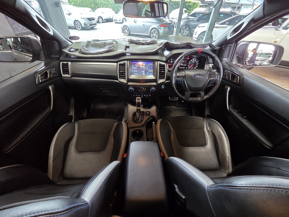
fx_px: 109
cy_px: 108
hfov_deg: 106.2
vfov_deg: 89.9
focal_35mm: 13
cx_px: 144
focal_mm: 2.2
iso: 1250
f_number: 2.2
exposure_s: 1/50
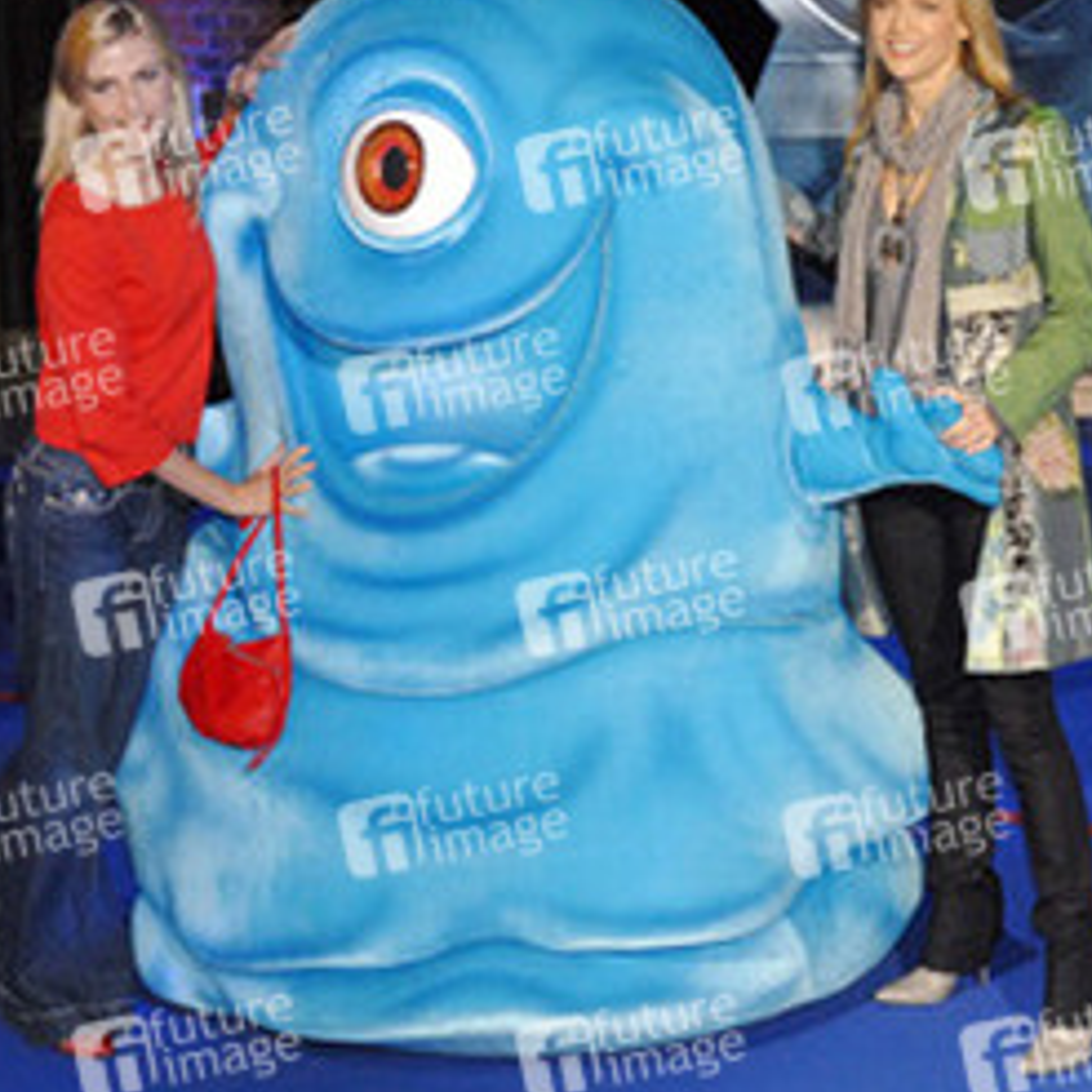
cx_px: 506
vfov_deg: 16.6
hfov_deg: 16.6
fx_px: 3739
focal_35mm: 105
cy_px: 493
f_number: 7.1
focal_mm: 45
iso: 800
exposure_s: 1/125
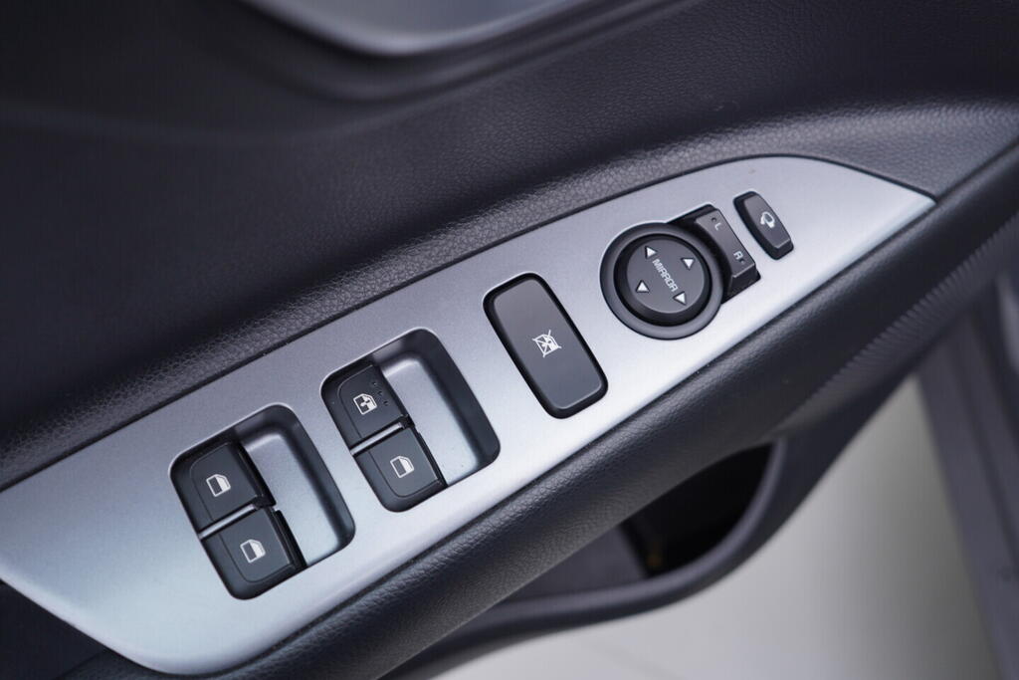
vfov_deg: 36.9
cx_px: 510
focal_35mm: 36
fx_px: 1019
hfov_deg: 53.1
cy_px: 340
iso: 125
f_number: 2.8
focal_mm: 24
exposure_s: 1/40
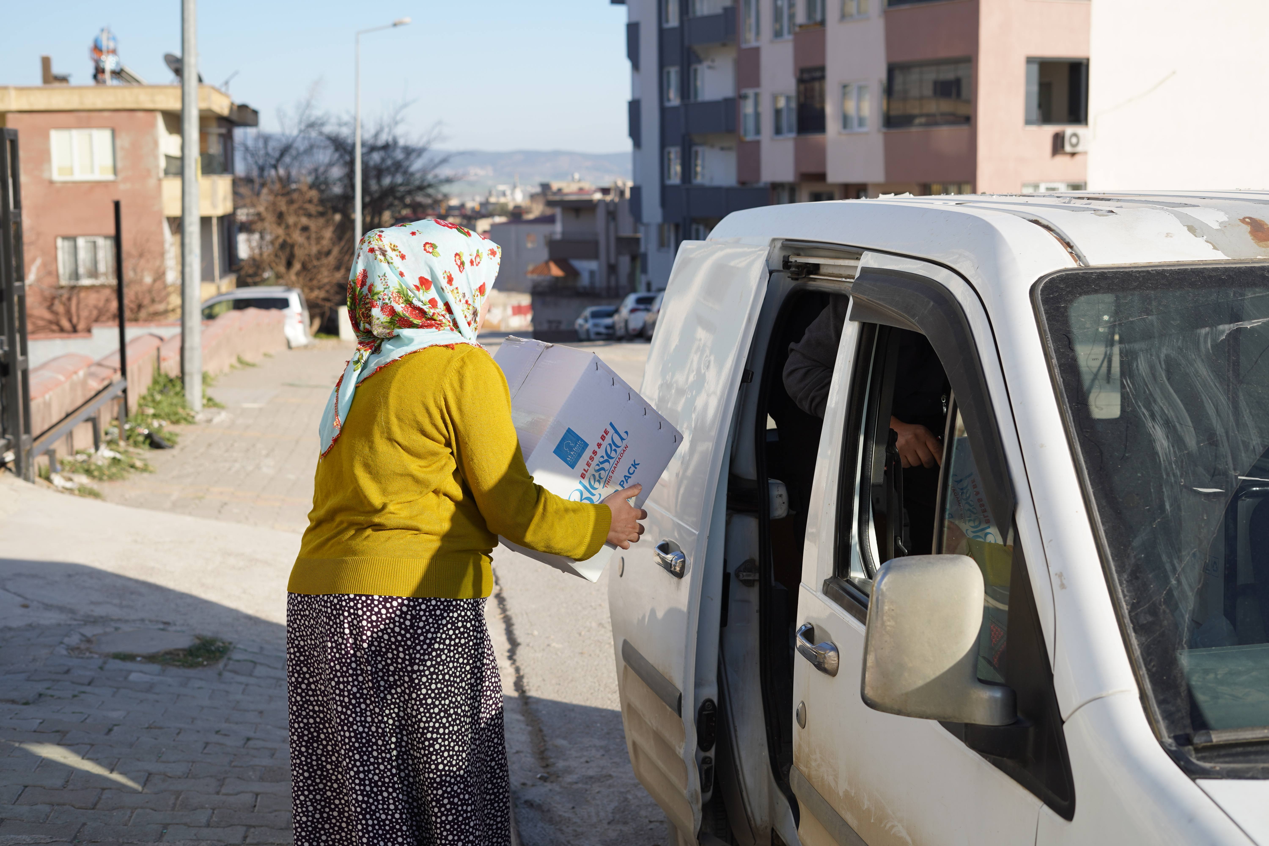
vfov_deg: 27.0
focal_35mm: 50
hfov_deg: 39.6
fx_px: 1762
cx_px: 634
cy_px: 423
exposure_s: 1/400
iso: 100
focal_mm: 50
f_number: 4.5
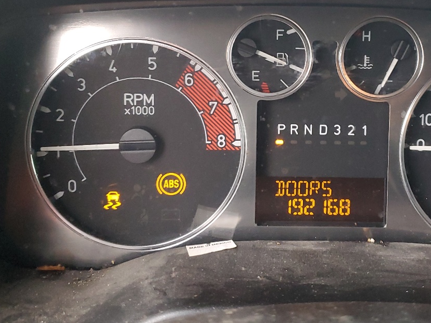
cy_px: 112
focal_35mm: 50
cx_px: 308
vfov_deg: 28.9
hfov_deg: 37.5
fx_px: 623
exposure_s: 1/60.2
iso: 215
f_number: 1.5
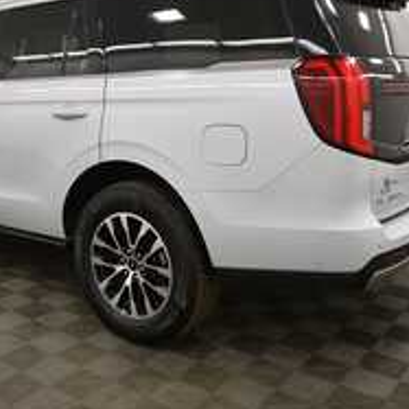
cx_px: 153
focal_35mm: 40
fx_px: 535
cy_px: 152
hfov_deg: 41.6
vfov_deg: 41.5
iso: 800
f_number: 5.3
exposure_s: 1/160
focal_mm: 15
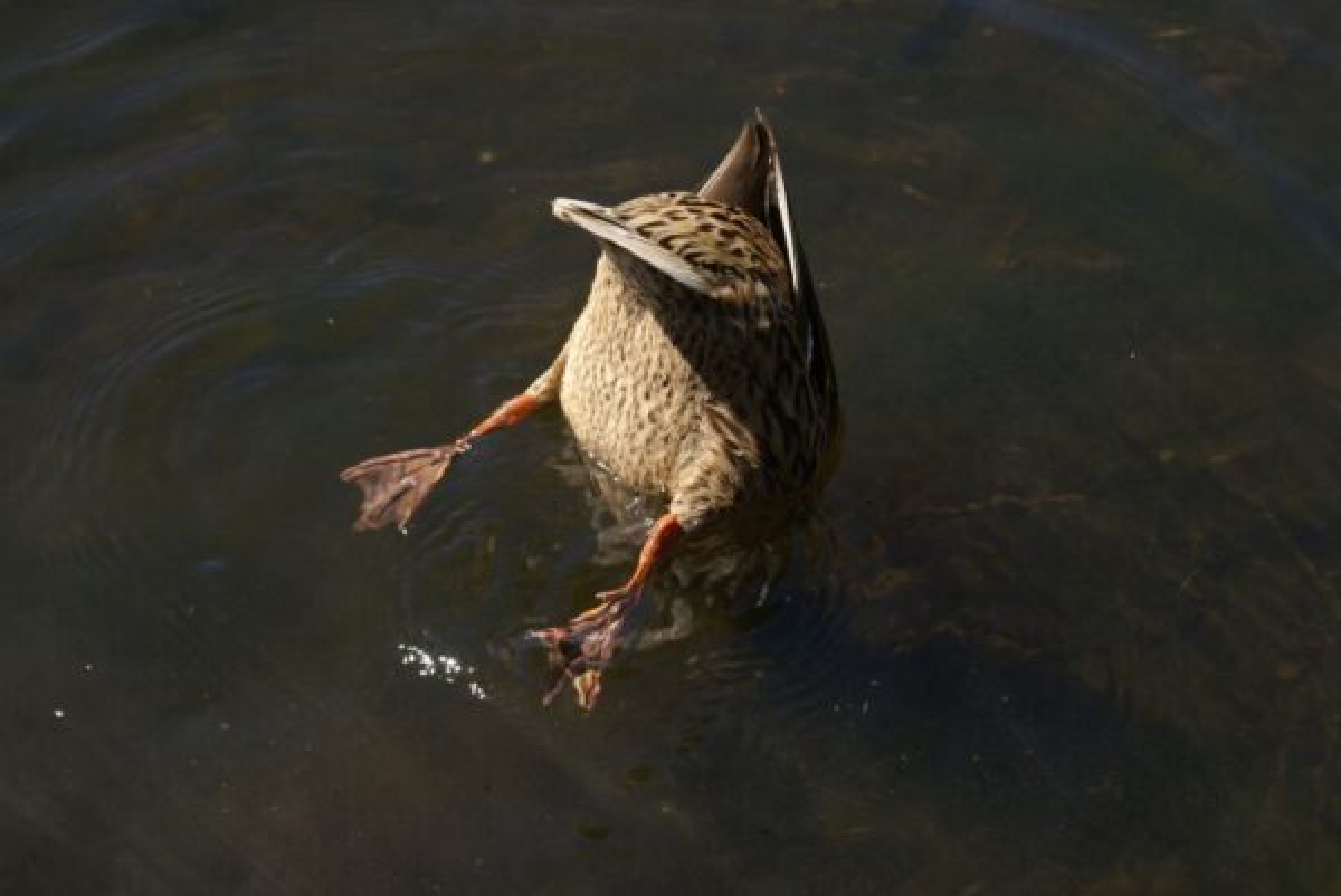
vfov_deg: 13.1
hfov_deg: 19.4
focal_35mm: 105
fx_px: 3914
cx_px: 670
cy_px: 448
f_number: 7.1
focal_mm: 70
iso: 100
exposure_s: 1/160
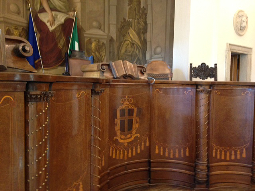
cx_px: 128
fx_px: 243
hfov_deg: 55.4
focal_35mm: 33
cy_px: 96
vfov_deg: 42.9
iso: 250
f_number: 2.4
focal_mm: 4.12
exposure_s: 1/20
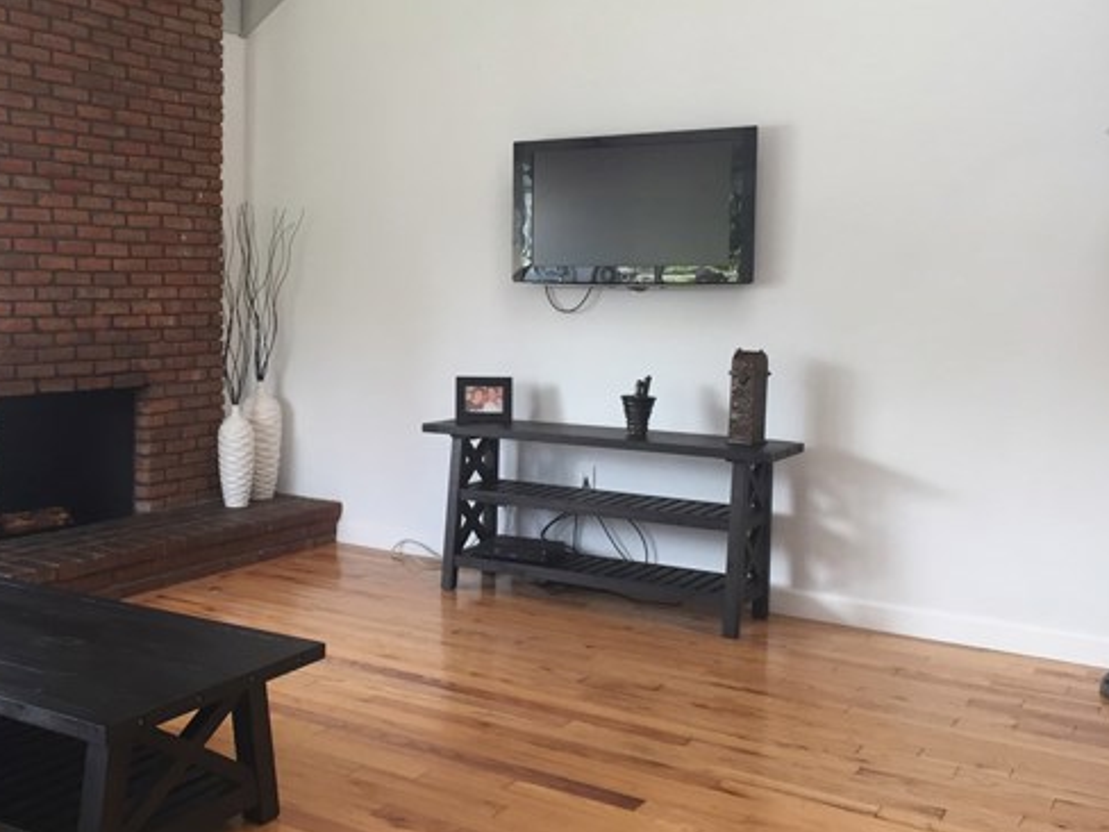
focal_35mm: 38
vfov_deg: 37.7
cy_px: 380
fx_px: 1217
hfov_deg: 48.4
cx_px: 405
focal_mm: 4.15
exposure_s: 1/30
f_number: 2.2
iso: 40
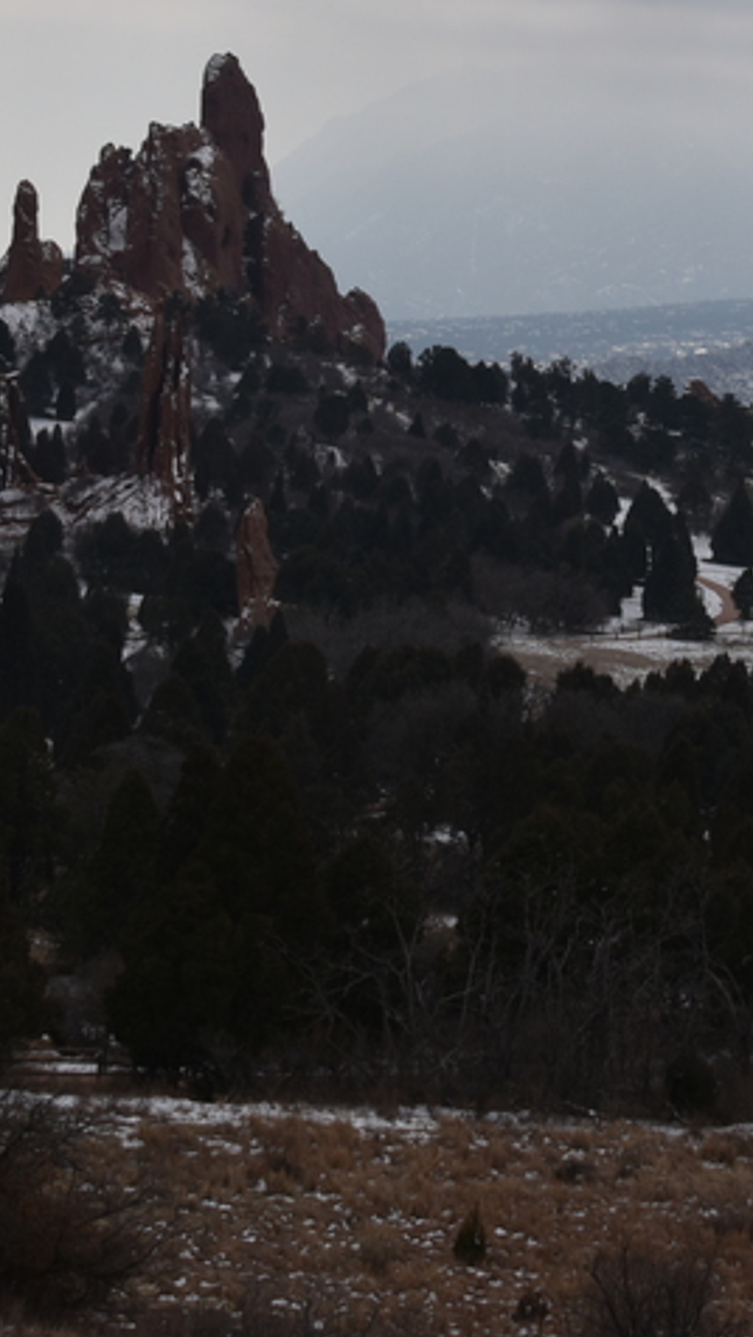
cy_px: 174
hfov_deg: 8.6
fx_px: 5001
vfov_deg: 15.1
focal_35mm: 141
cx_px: 745
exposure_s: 1/800
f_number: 11
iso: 100
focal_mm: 50
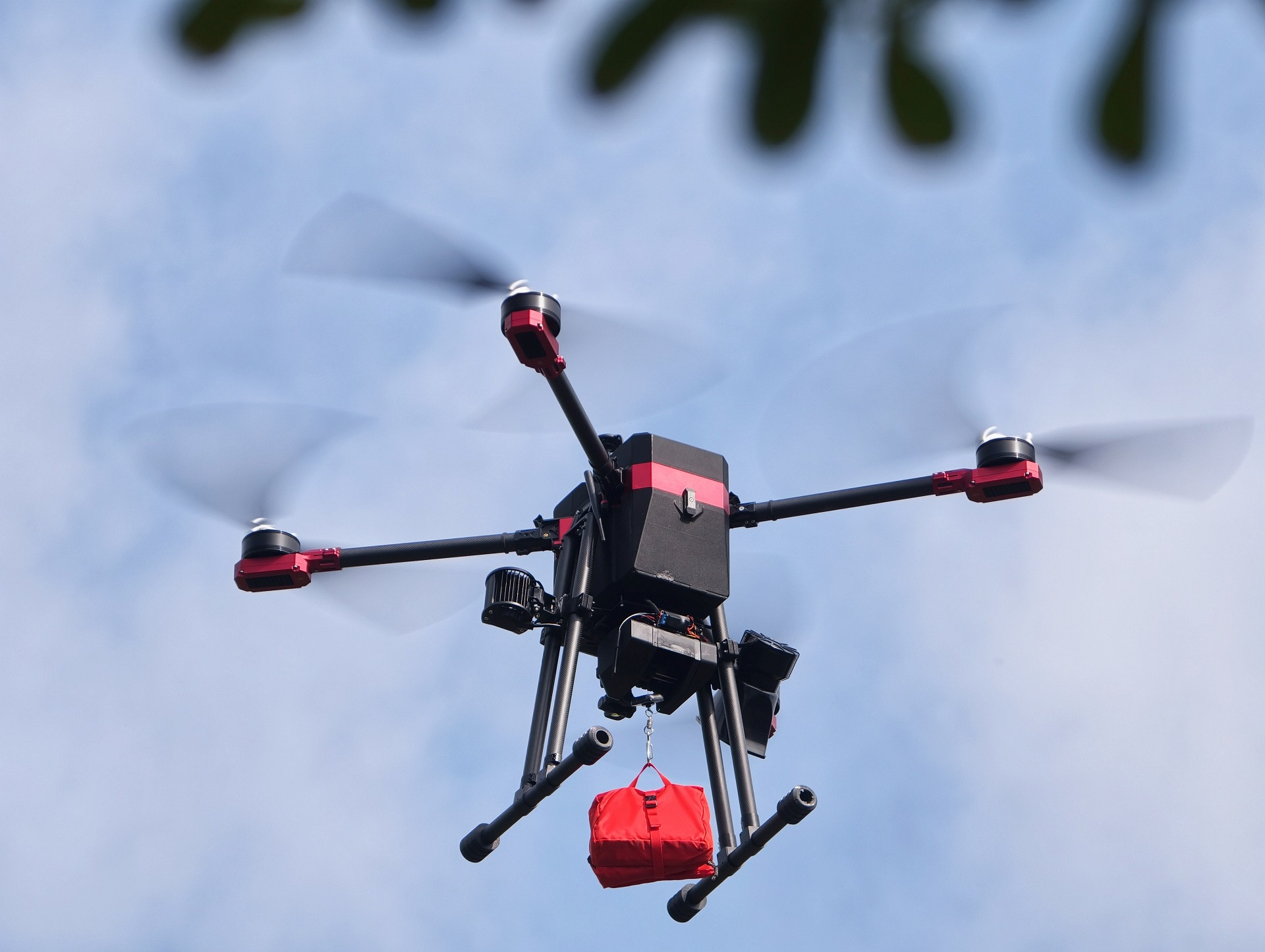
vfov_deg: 3.7
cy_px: 476
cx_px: 632
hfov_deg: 4.9
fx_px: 14636
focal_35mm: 400
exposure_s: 1/233
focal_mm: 52.83
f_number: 2.67
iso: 50
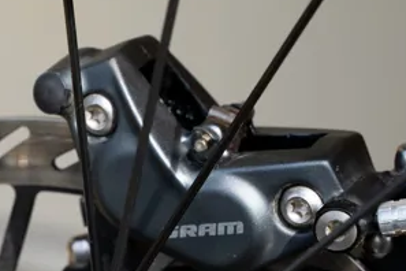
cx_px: 33
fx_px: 2278
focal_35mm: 202
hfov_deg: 10.1
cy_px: 289
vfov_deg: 6.8
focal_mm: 75
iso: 320
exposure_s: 1/320
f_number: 9
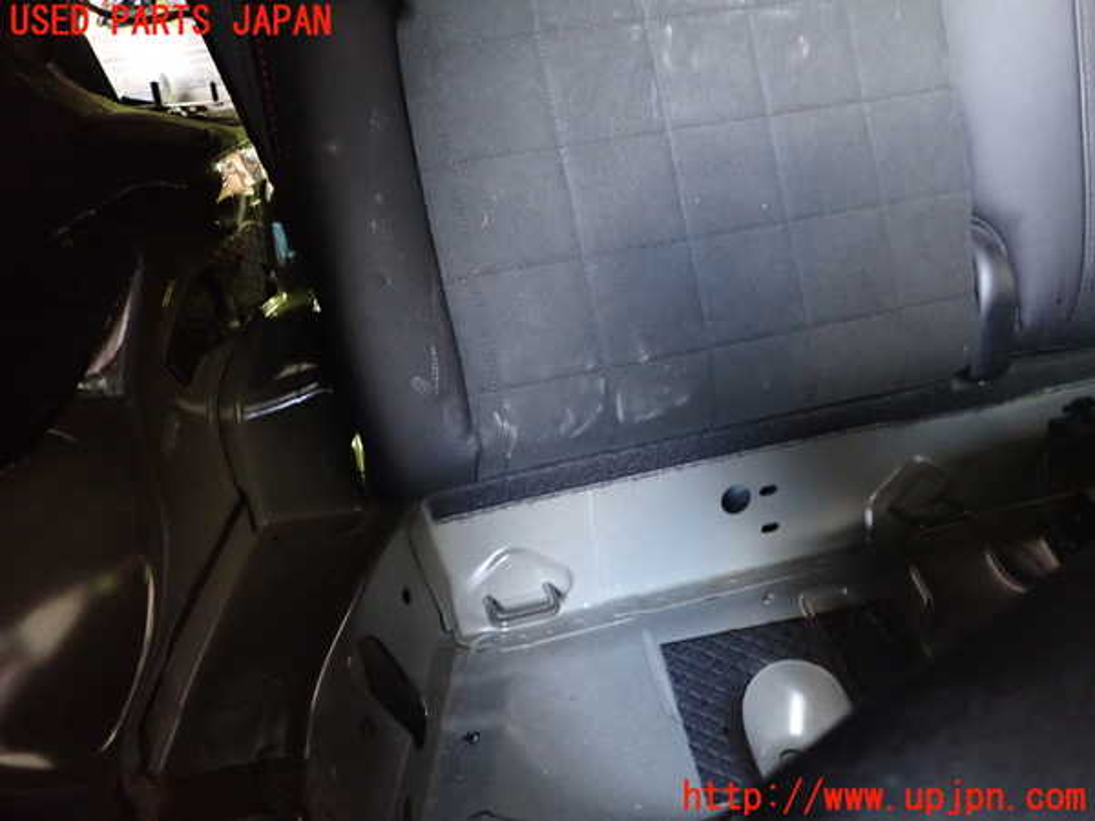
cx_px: 548
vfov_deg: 54.9
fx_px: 791
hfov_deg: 69.4
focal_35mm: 25
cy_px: 410
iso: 800
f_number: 2
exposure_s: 1/25
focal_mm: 4.5
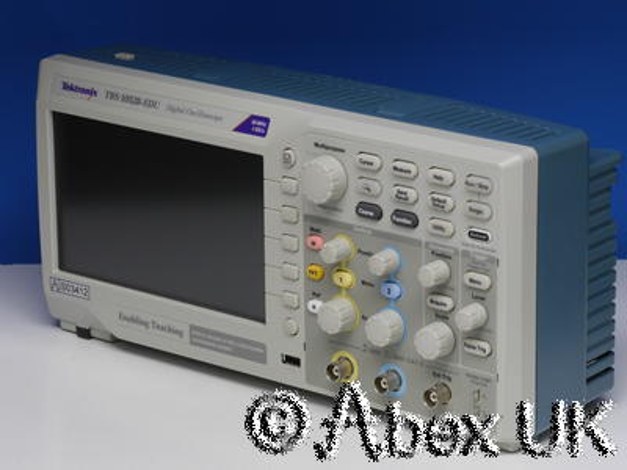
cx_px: 314
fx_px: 2934
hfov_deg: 12.2
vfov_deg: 9.2
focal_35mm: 162
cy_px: 235
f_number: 11
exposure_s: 1/10
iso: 400
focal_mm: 81
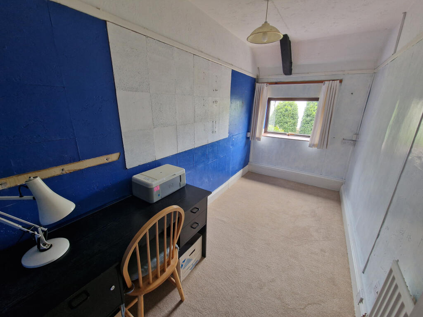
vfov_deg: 89.9
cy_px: 158
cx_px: 212
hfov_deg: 106.2
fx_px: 159
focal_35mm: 13
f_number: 2.2
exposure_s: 1/50
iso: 125
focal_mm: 2.2
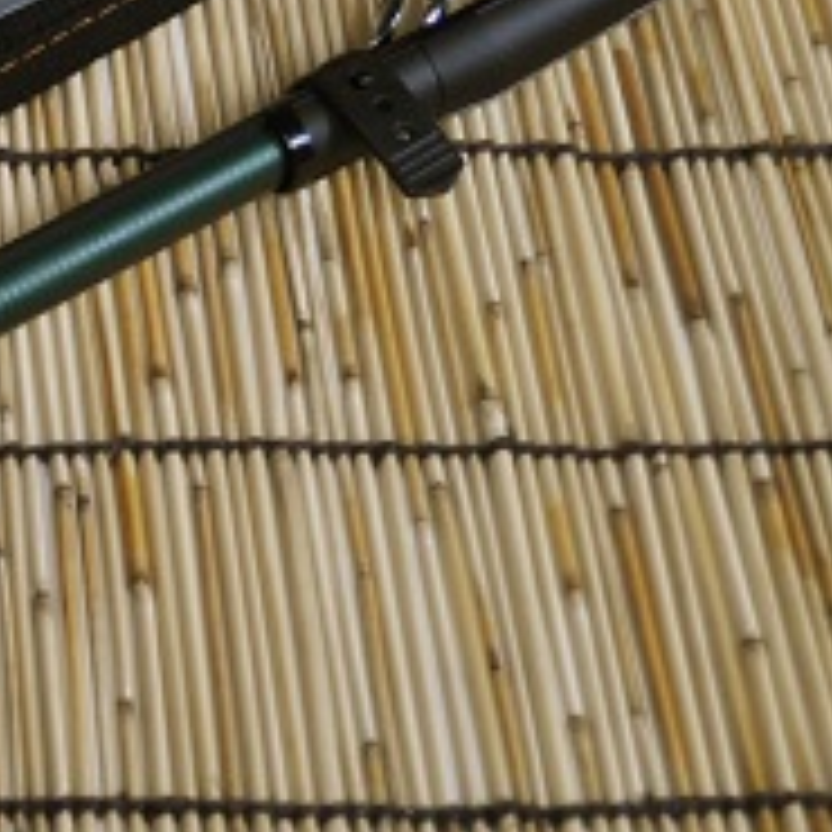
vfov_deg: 15.1
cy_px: 288
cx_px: -472
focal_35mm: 115
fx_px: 3127
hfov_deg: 14.1
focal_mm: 26
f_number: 4.2
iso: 800
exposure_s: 1/50
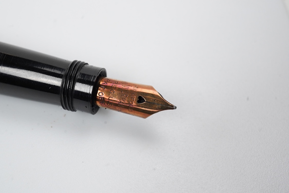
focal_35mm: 45
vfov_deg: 29.9
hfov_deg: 43.6
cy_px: 96
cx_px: 144
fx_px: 361
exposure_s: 1/100
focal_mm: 30
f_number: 22
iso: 640
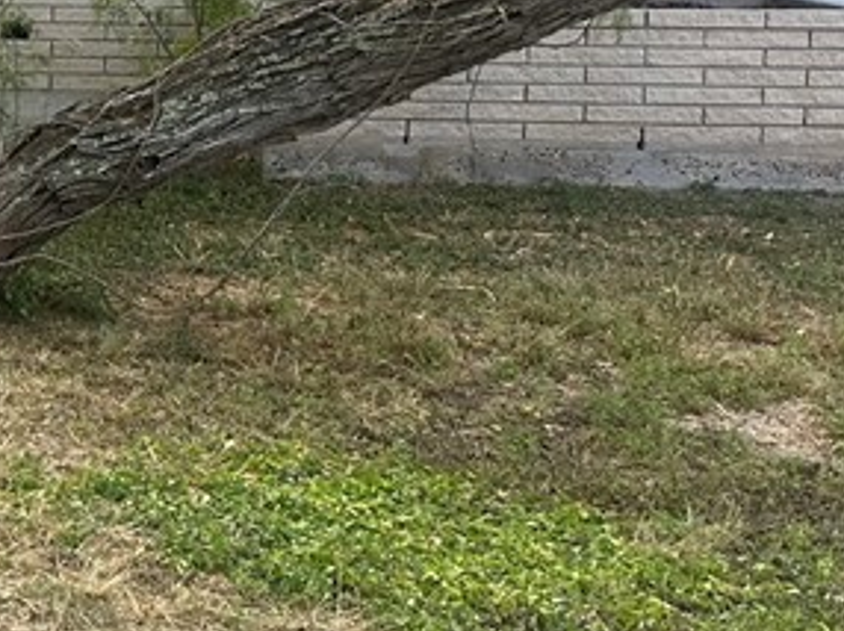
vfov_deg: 16.8
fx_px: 2095
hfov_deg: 18.5
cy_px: 18
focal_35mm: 86
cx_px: -614
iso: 80
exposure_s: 1/894
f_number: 1.78
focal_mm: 6.86
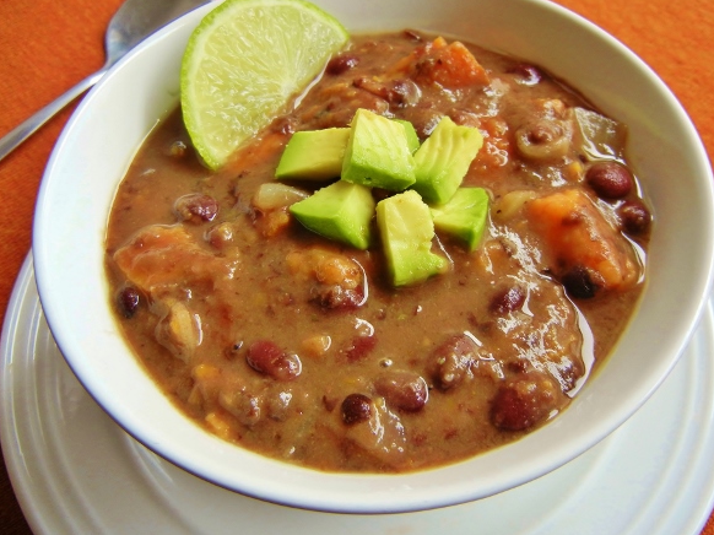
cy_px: 243
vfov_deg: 42.9
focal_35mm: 33
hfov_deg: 55.3
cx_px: 385
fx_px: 680
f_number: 3.5
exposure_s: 1/66.7
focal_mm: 5.4
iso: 160
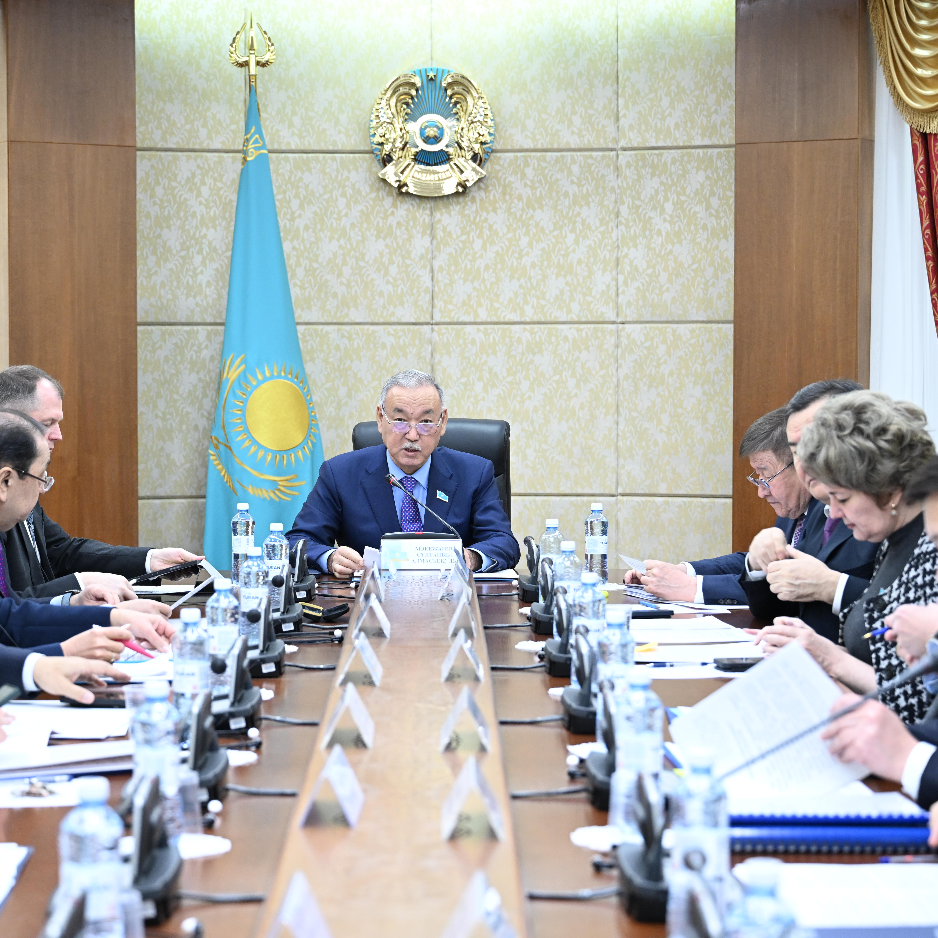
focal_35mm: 85
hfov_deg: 20.4
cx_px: 419
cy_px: 464
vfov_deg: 20.4
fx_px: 2606
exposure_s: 1/200
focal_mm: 62
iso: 1600
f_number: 3.5
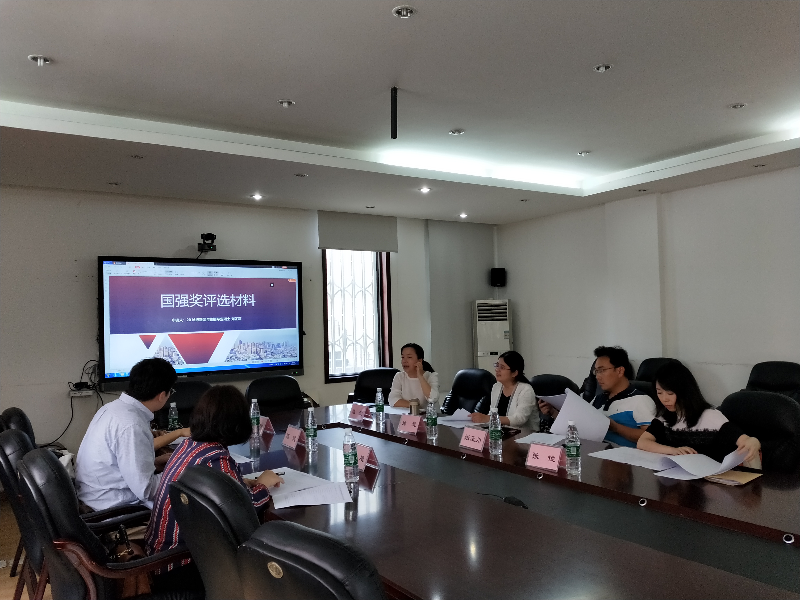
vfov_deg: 58.9
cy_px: 300
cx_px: 400
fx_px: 532
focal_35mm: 23
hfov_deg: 73.9
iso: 68
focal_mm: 3.99
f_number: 1.7
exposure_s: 1/50
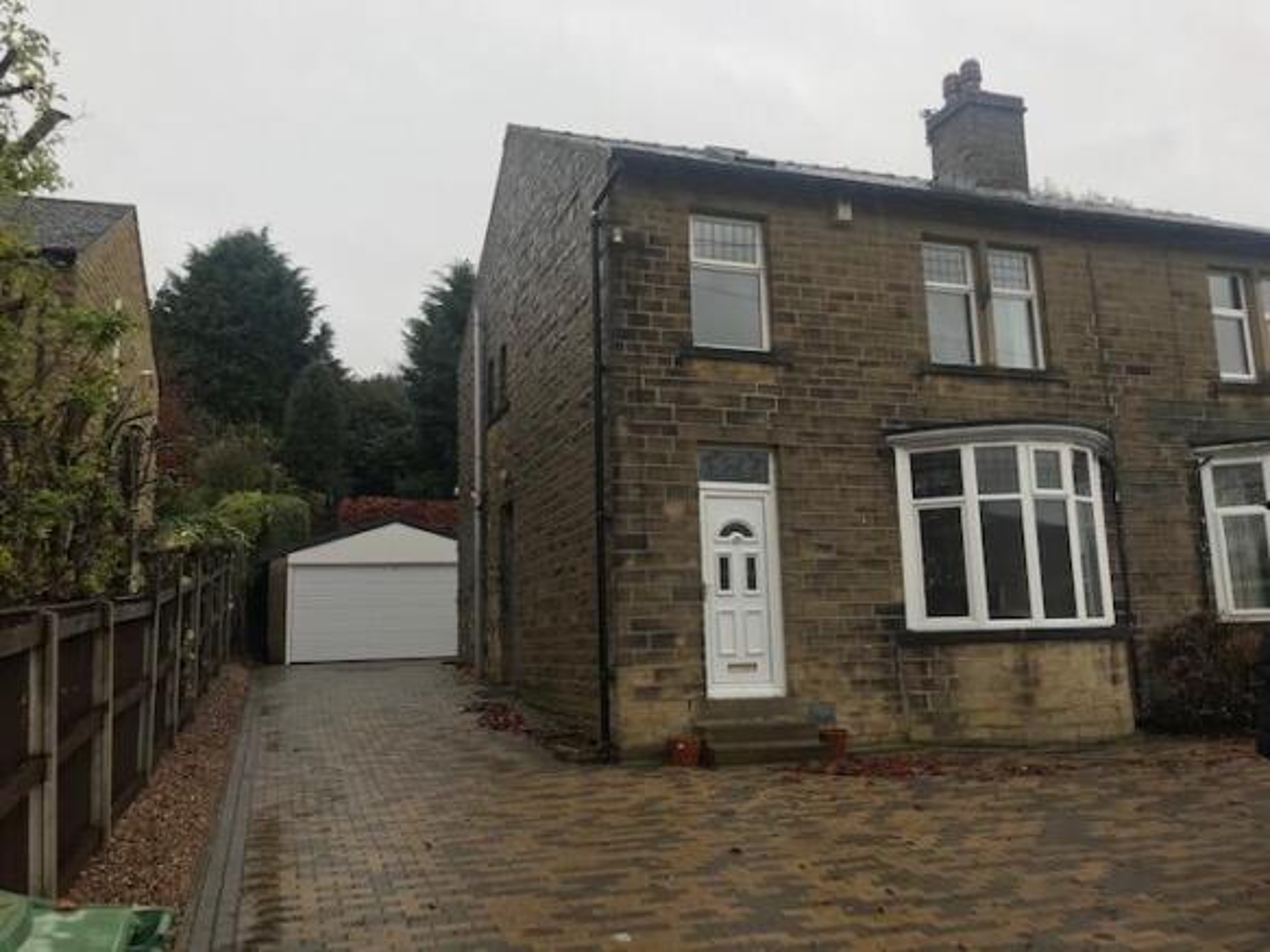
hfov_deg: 63.5
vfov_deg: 49.7
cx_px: 635
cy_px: 476
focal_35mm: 28
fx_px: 1027
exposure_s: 1/127
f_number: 1.8
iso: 20
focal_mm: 3.99
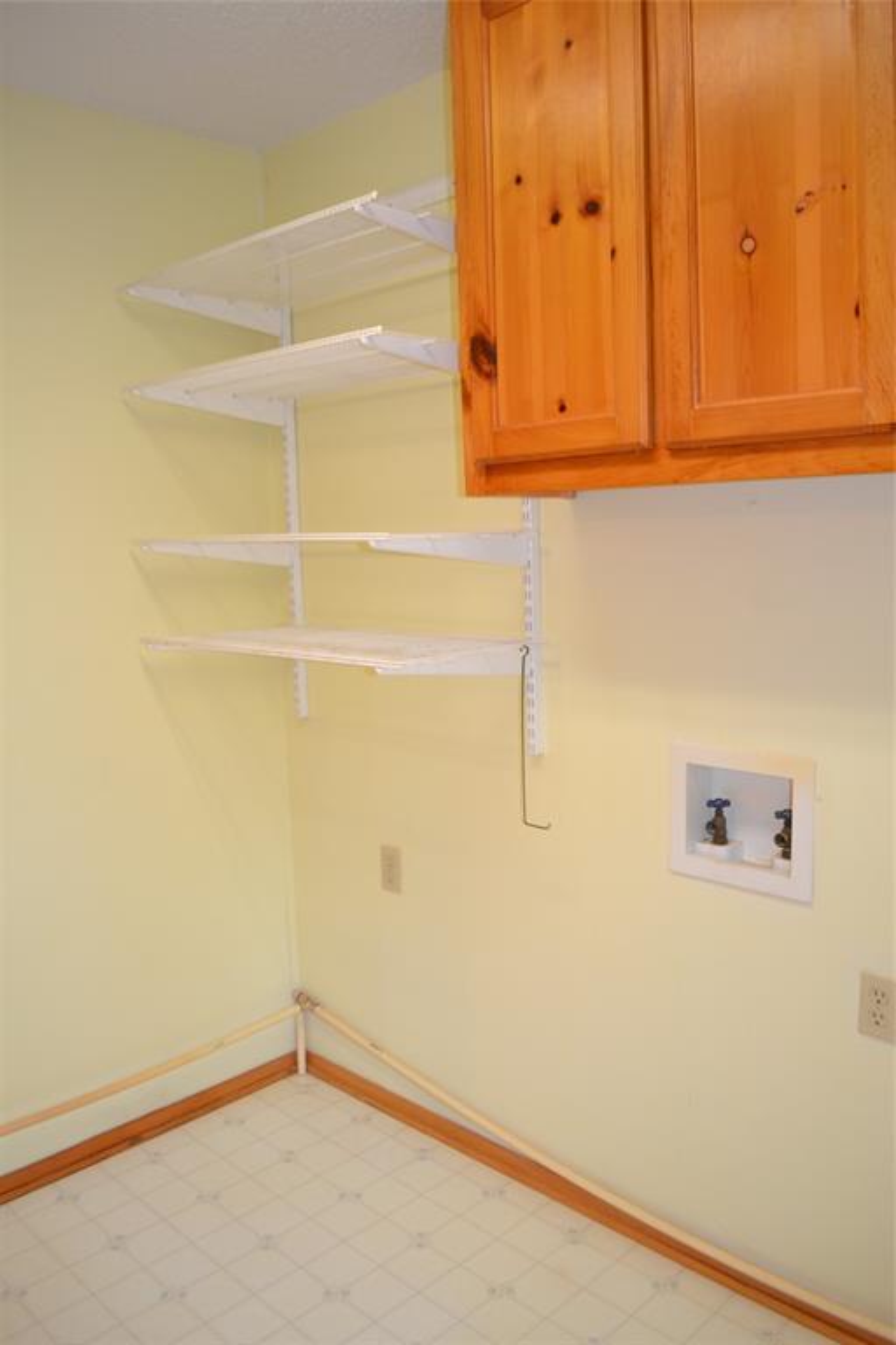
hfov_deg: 47.9
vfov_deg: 67.4
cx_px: 448
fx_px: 1008
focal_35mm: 27
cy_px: 672
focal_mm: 18
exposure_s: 1/60
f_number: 3.5
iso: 800
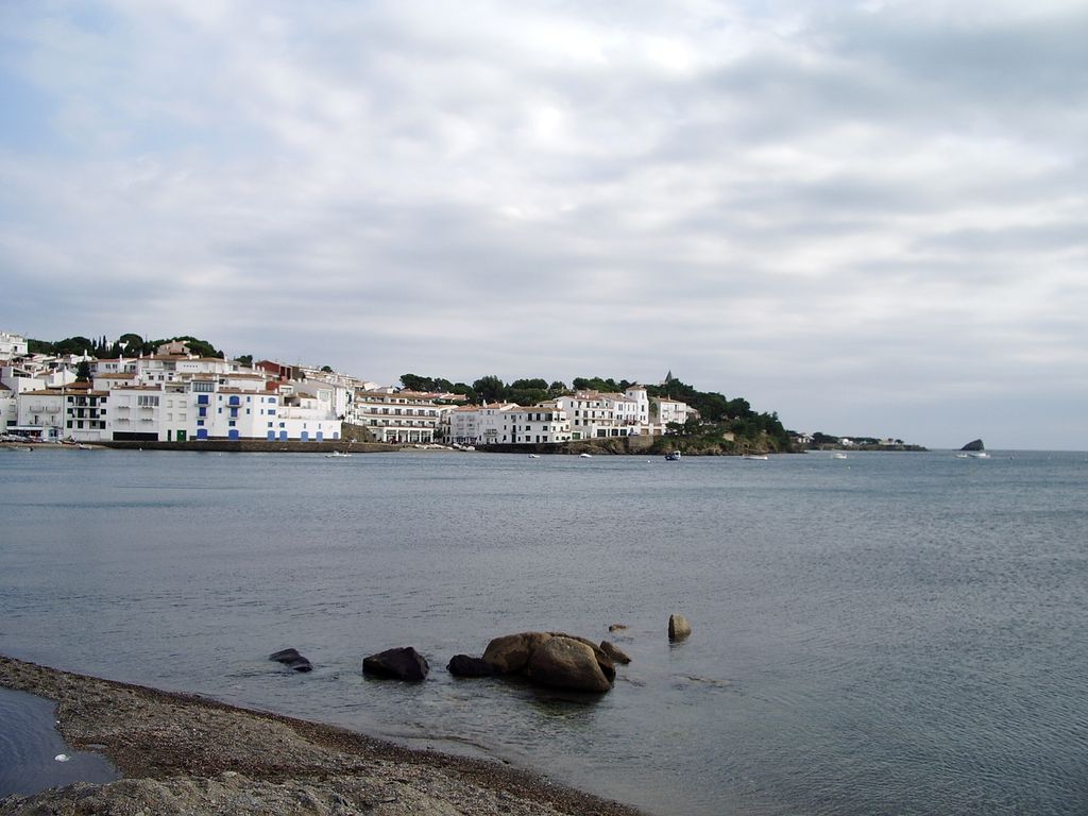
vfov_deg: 40.7
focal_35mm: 35
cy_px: 408
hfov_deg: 52.6
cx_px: 544
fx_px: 1100
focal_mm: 5.8
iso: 50
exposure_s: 1/320
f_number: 4.3
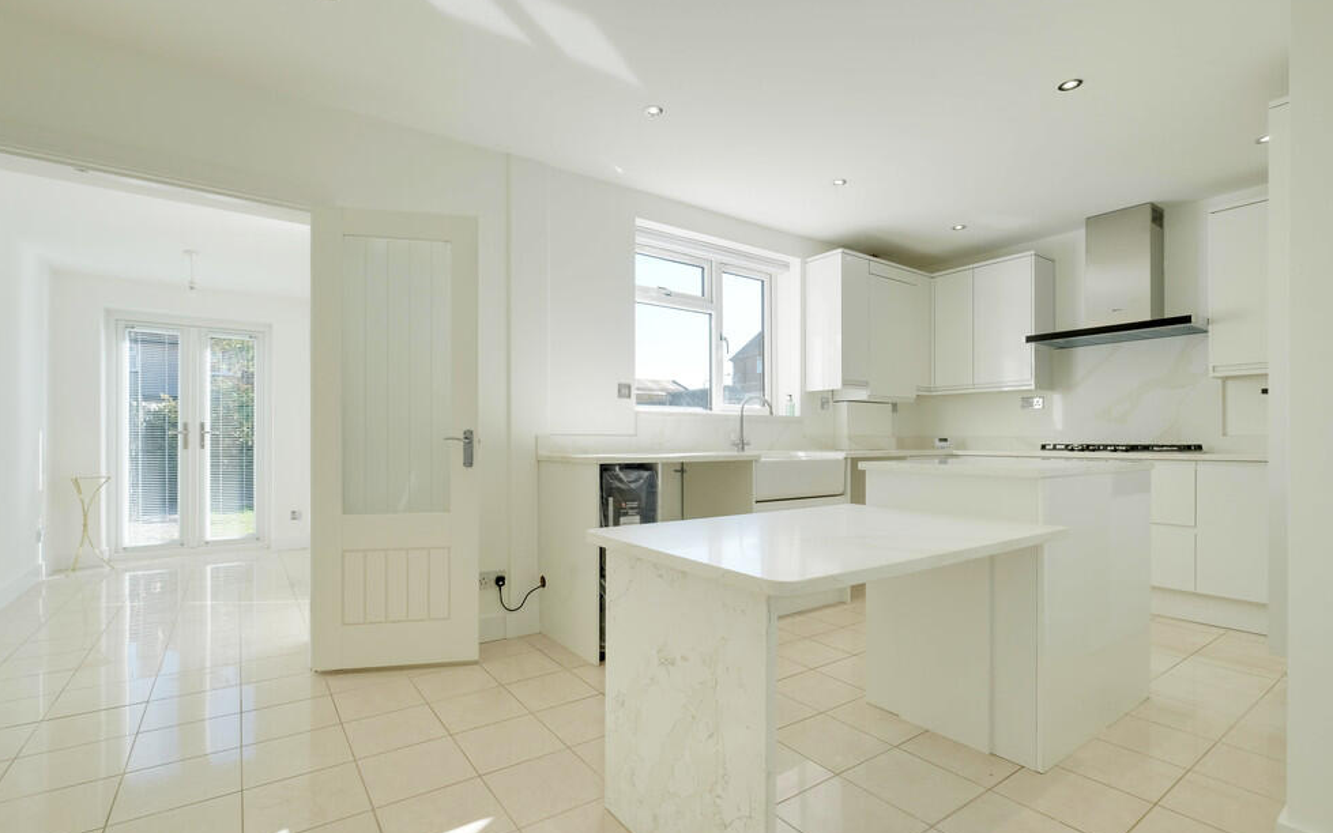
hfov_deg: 97.8
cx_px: 637
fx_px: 581
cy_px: 446
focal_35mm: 16
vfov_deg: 71.2
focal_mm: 10
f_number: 9
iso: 400
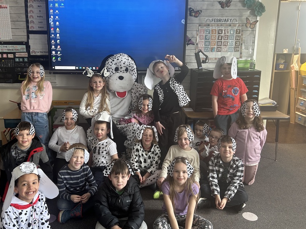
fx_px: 283
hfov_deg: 56.7
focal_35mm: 32
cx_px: 134
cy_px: 102
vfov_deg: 44.1
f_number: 1.5
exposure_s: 1/60
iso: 160
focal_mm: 5.7
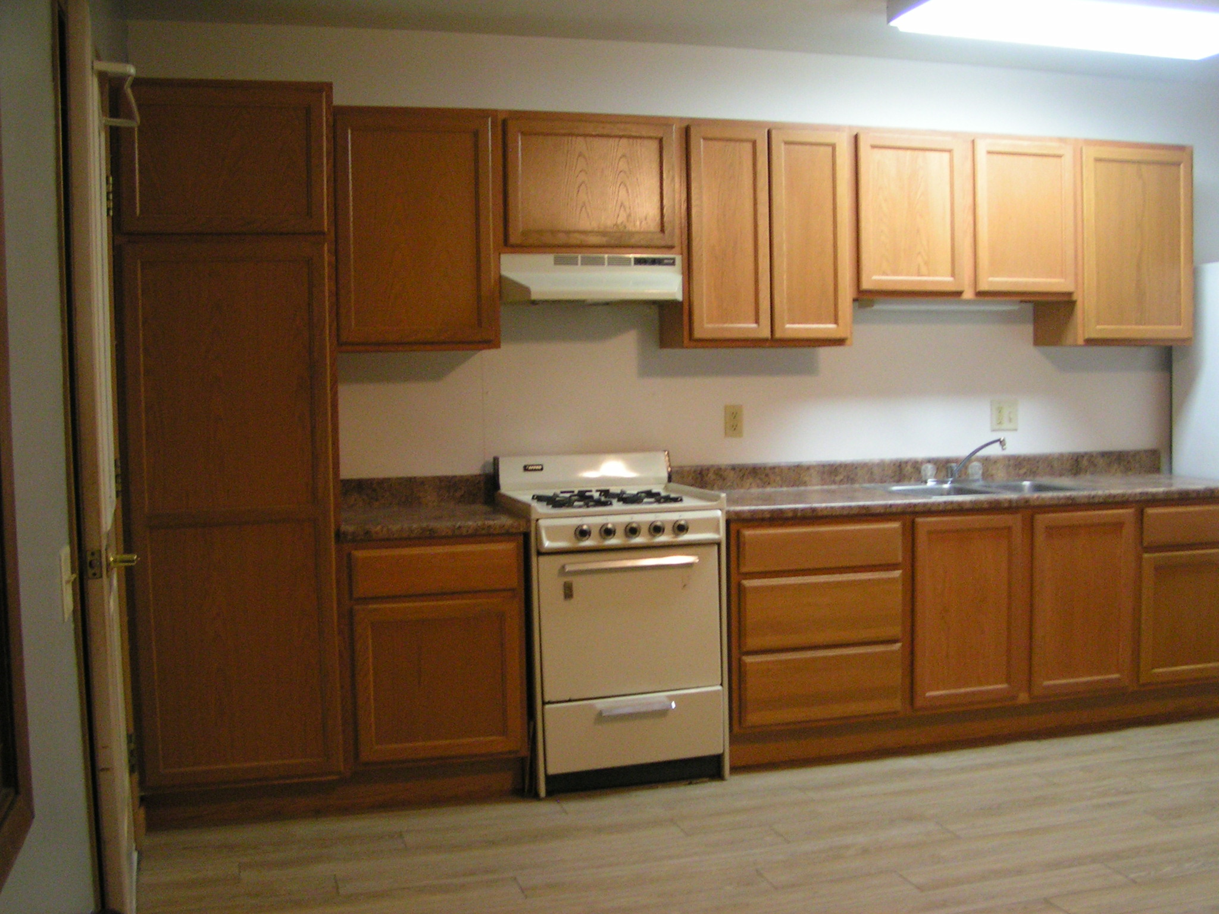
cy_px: 457
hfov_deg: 49.0
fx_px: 1338
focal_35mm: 38
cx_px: 610
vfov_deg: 37.7
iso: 200
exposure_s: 1/30
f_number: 2.8
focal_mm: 5.8
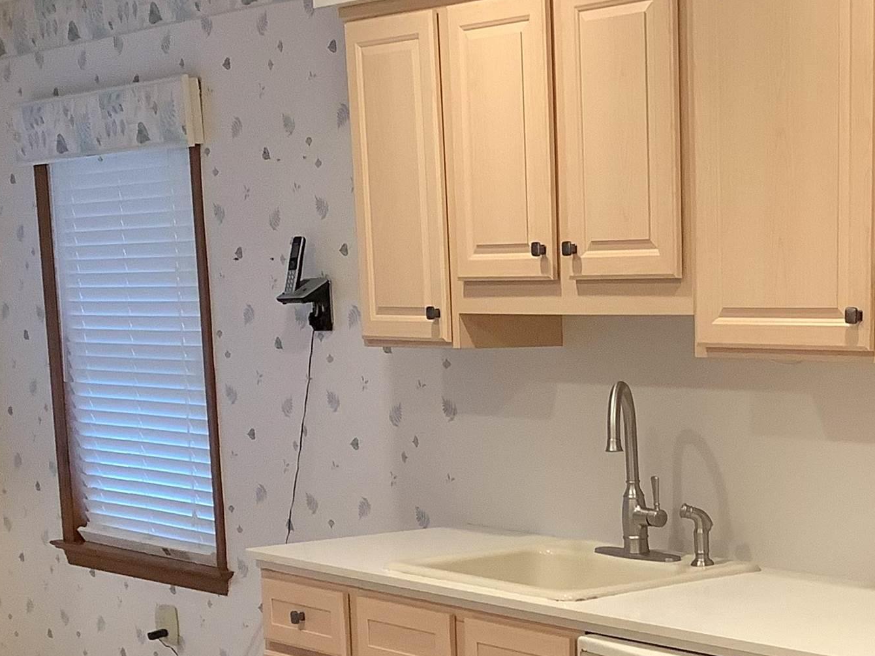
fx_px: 1795
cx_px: 765
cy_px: 634
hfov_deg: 26.6
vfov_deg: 20.2
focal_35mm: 71
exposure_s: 1/60
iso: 200
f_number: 2.4
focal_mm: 3.3
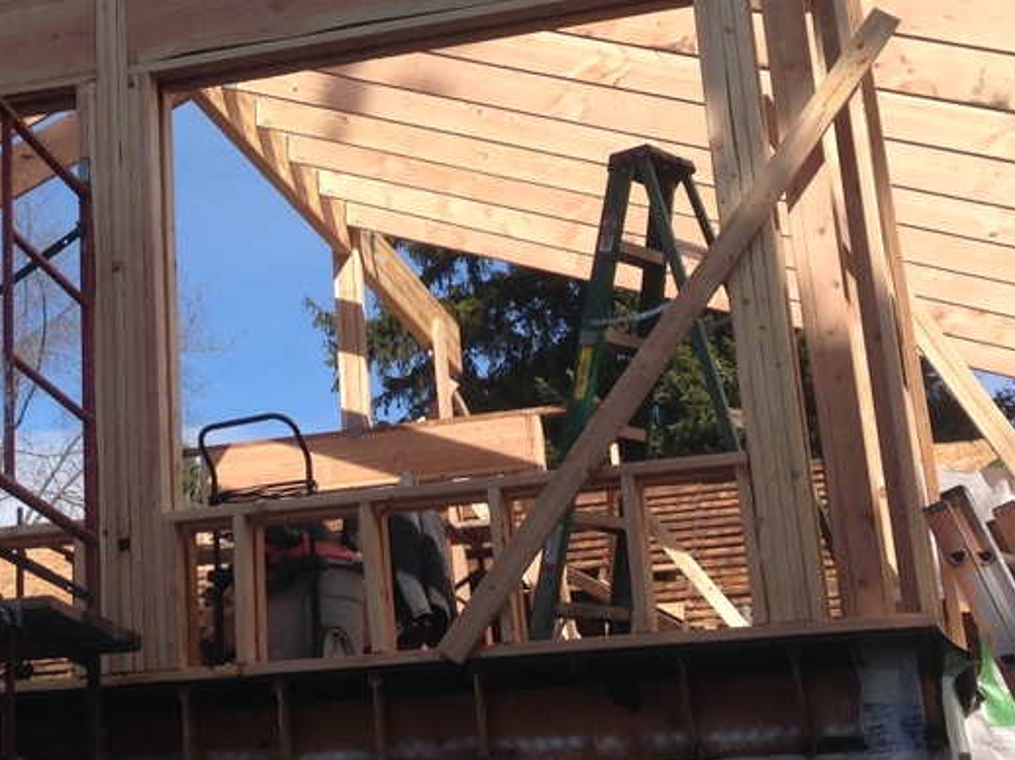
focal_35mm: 85
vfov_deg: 17.2
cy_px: 165
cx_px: 85
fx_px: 2491
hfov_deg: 22.4
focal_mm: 4.12
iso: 50
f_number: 2.4
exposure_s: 1/1232
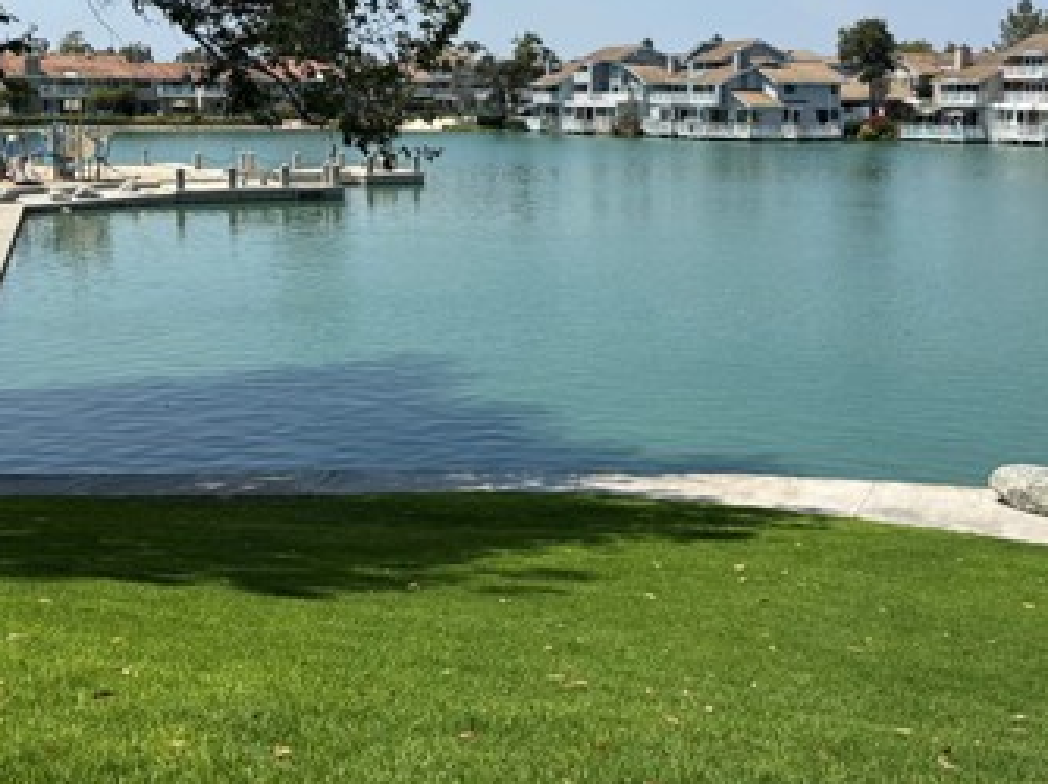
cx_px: 546
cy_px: 188
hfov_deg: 41.3
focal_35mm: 46
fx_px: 1392
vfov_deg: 30.9
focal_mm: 6.76
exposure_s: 1/5814
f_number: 1.78
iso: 80
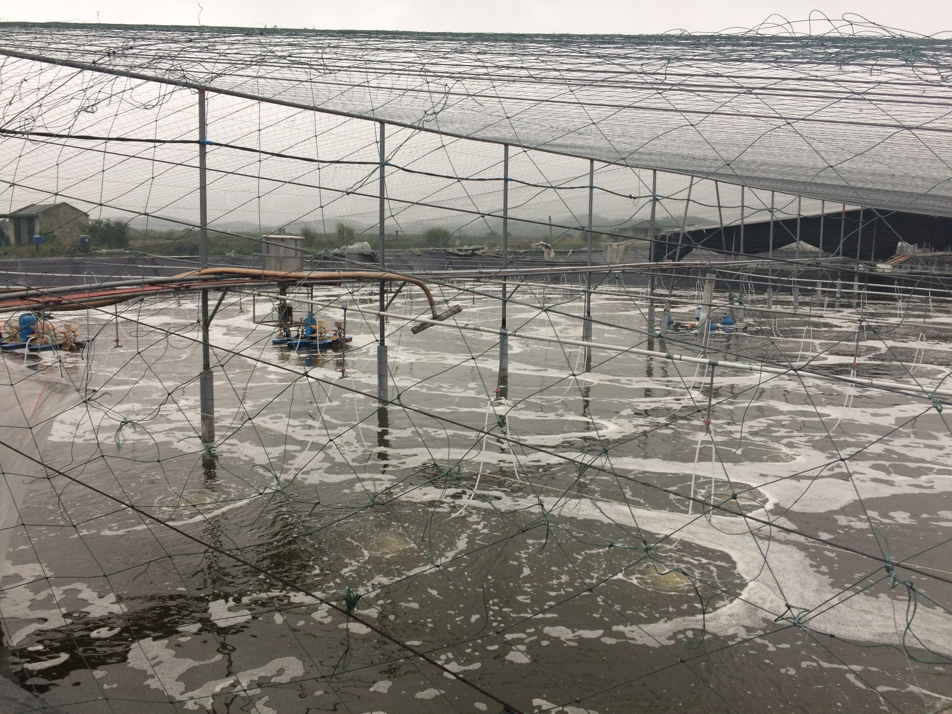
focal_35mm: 29
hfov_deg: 61.7
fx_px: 798
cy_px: 357
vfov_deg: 48.2
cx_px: 476
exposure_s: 1/100
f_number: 2.2
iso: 40
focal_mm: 4.15
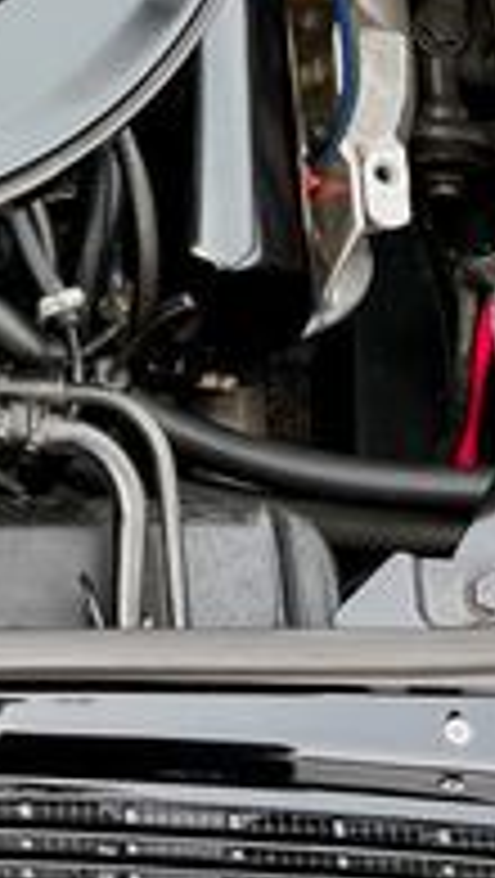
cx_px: -252
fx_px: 2165
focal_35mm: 93
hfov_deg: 12.4
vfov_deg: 21.2
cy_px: -194
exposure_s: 1/121
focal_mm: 4.2
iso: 50
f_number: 1.6
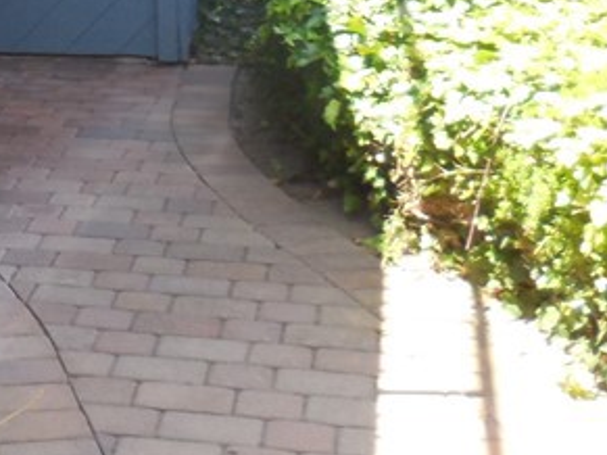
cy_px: -146
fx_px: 1542
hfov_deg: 20.4
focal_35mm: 88
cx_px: -173
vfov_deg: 15.9
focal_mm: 4.5
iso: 125
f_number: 3.1
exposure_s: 1/160
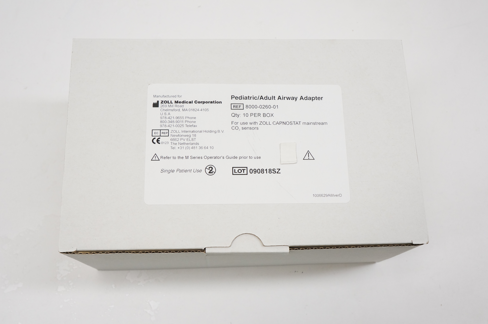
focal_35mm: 38
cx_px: 244
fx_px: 508
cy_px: 162
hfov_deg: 51.3
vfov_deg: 35.4
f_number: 8
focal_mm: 25
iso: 800
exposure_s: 1/100
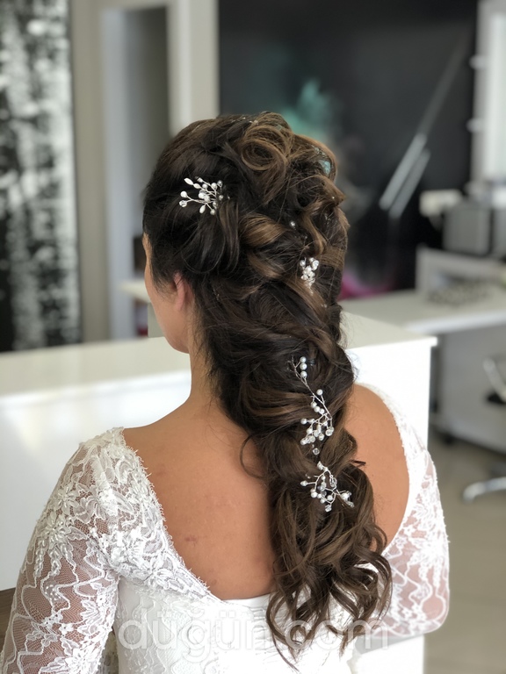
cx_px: 253
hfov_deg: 25.7
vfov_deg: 33.8
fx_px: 1111
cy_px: 337
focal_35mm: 57
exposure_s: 1/33
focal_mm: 6.6
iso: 32
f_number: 2.8
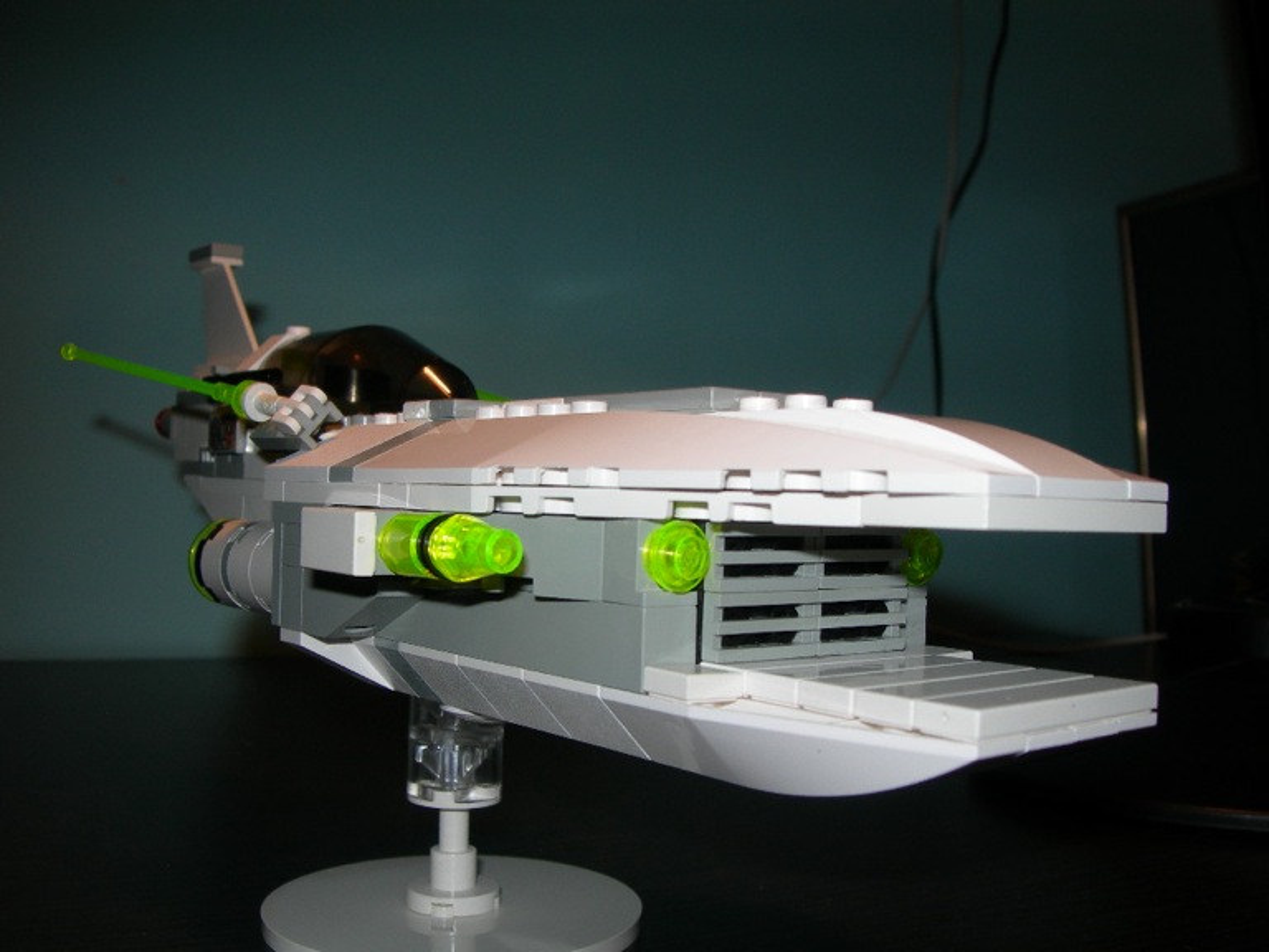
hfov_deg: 49.0
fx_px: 1393
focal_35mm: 38
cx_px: 634
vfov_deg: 37.7
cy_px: 476
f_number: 4.8
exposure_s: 1/60.1
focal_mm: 7.8
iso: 50
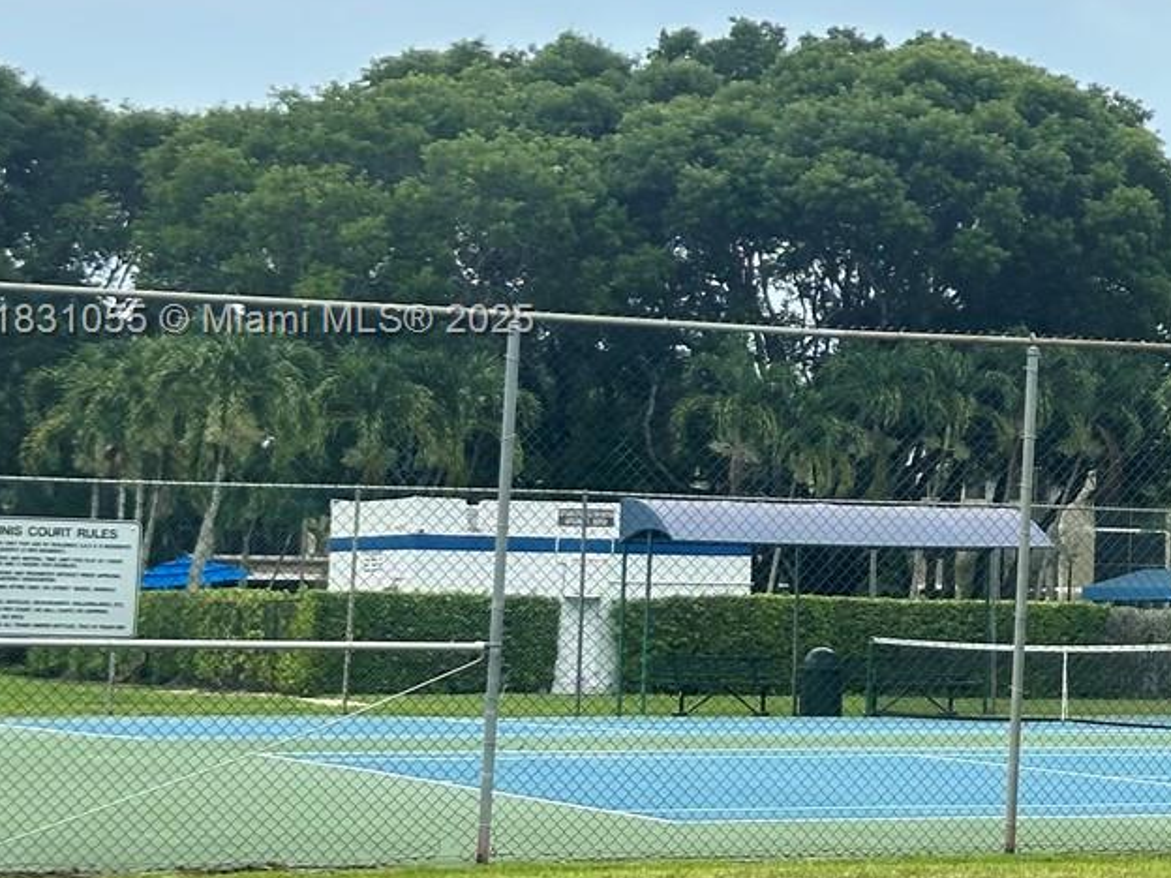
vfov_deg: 12.0
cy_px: 323
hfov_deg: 15.4
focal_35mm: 123
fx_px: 4161
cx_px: 1436
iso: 64
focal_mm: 6.86
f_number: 1.78
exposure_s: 1/651
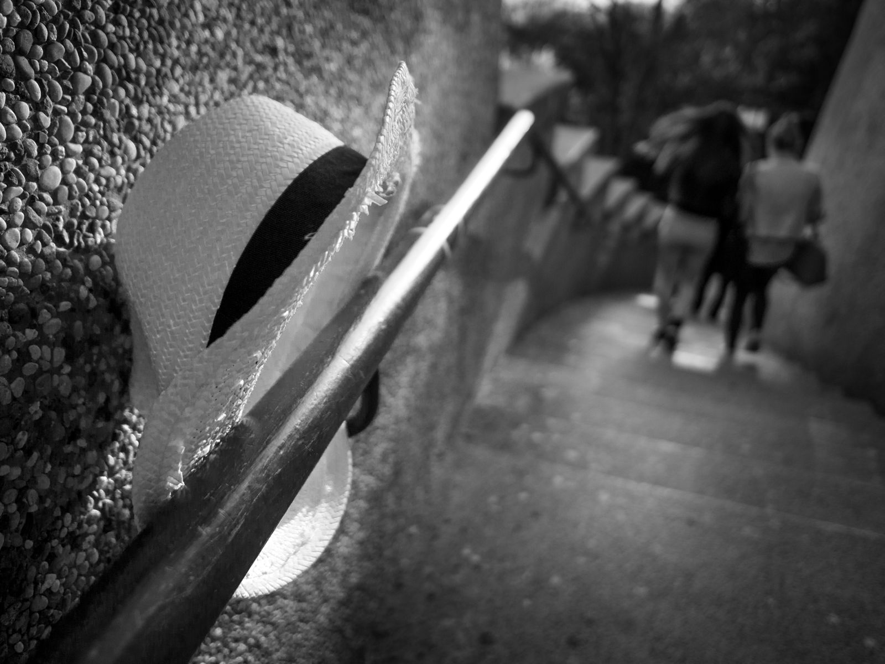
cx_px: 442
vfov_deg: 56.8
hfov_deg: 71.6
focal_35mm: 24
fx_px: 614
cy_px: 332
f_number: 2
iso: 200
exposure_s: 1/1000
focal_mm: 12
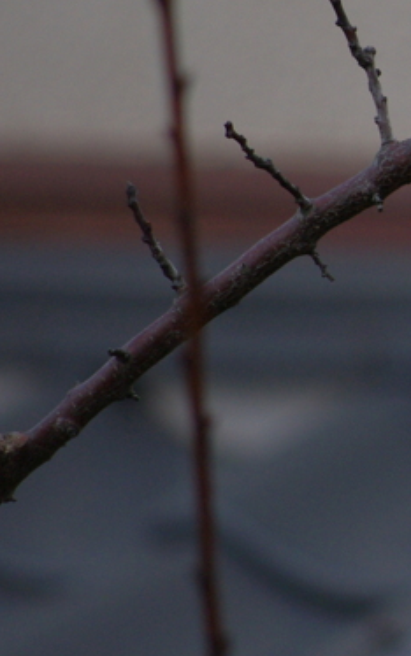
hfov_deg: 1.0
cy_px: 98
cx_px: 699
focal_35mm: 1255
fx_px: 22474
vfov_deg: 1.7
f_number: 5.8
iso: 400
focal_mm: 300
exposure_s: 1/800
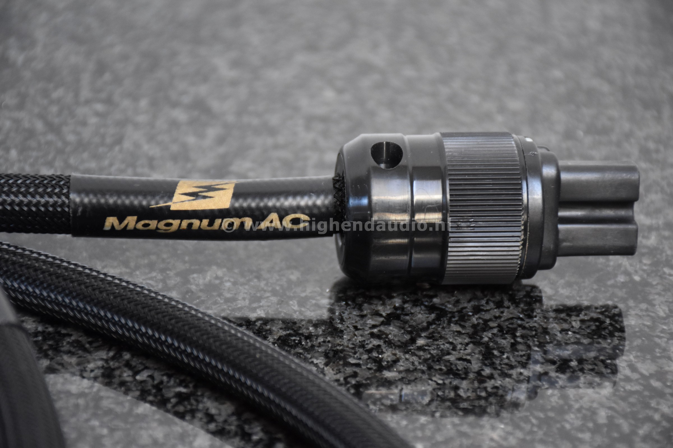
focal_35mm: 158
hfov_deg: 13.0
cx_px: 336
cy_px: 224
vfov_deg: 8.7
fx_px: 2944
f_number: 5.6
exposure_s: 1/60
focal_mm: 105
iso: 1600
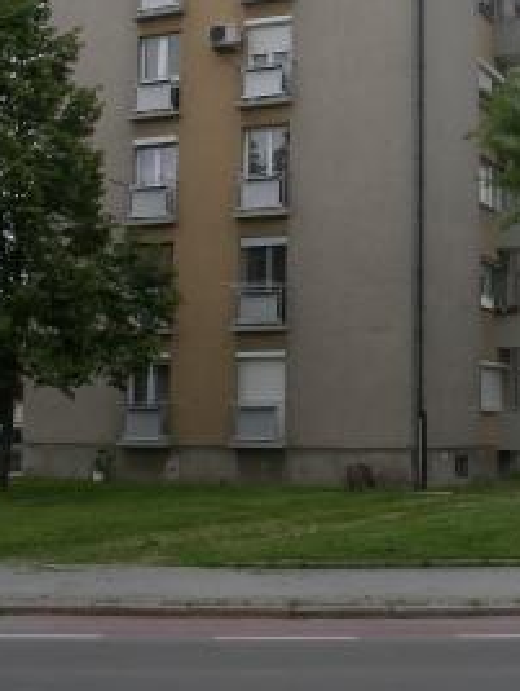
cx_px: 406
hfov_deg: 23.4
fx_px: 1239
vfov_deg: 30.9
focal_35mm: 62
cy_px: 221
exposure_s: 1/125
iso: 80
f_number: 7.8
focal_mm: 7.8
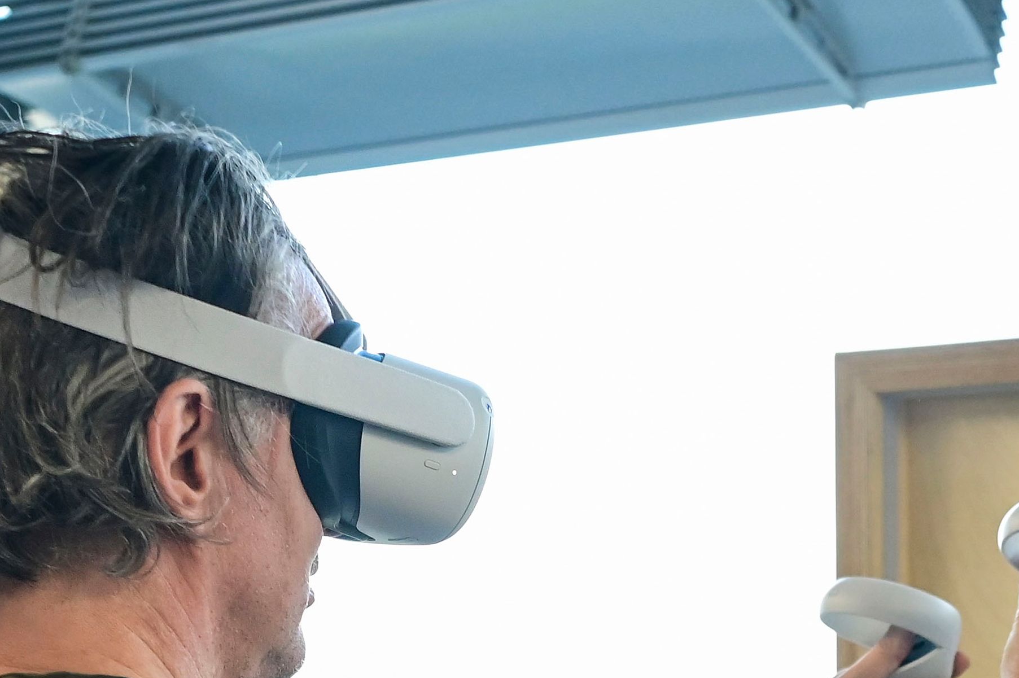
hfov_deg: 17.9
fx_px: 3196
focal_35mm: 113
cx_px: 826
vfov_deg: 11.6
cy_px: 982
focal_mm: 34
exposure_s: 1/500
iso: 2000
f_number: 3.5
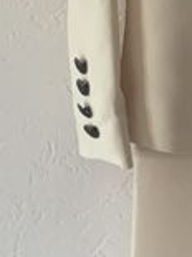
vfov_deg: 11.7
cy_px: 41
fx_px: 1244
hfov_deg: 8.6
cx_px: 316
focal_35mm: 168
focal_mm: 4.25
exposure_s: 1/33
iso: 250
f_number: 1.8
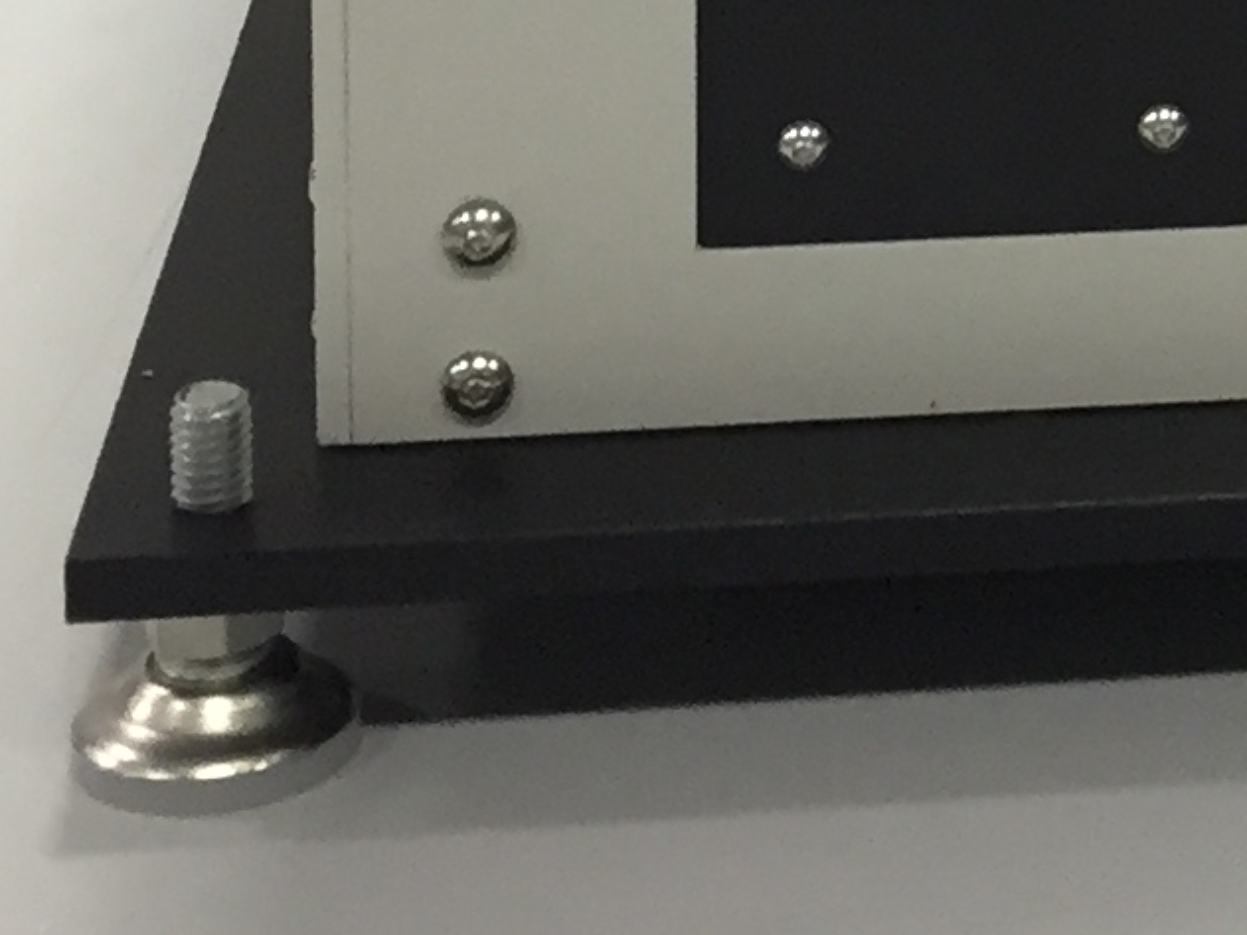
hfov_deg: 12.6
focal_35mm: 150
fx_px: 5403
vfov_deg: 9.2
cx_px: 1820
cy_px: -1071
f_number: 2.2
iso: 40
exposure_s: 1/30
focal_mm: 4.15
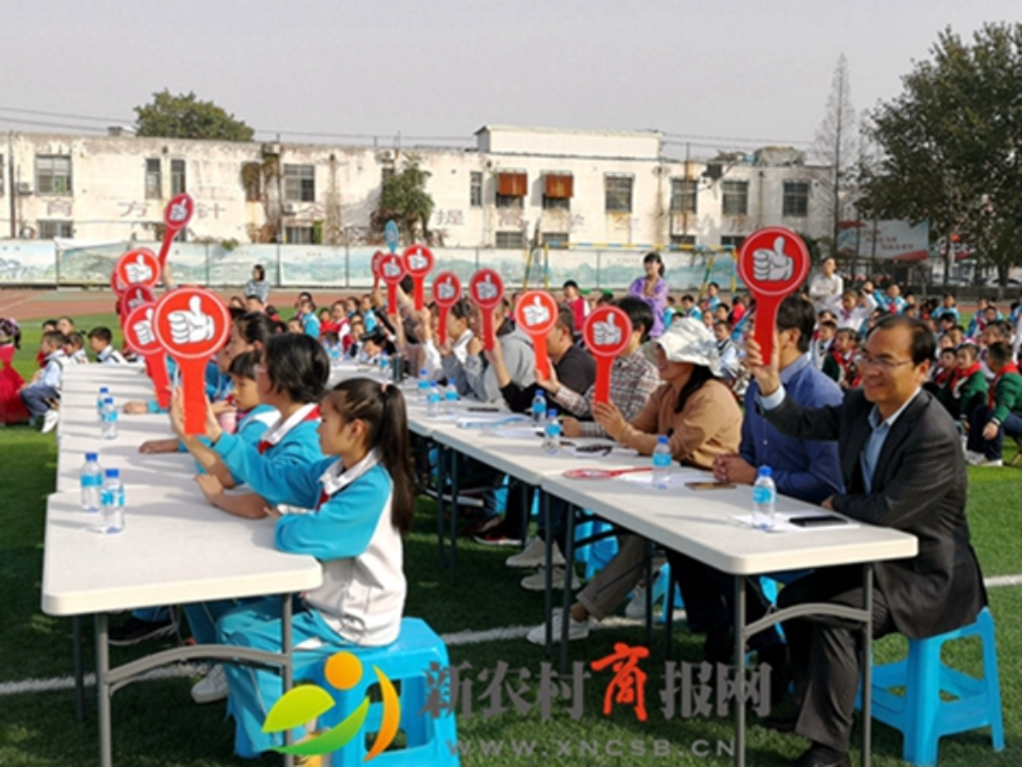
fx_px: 1033
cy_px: 384
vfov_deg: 40.7
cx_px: 511
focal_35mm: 35
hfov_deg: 52.6
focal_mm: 3.95
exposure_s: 1/2364
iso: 50
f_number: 1.6
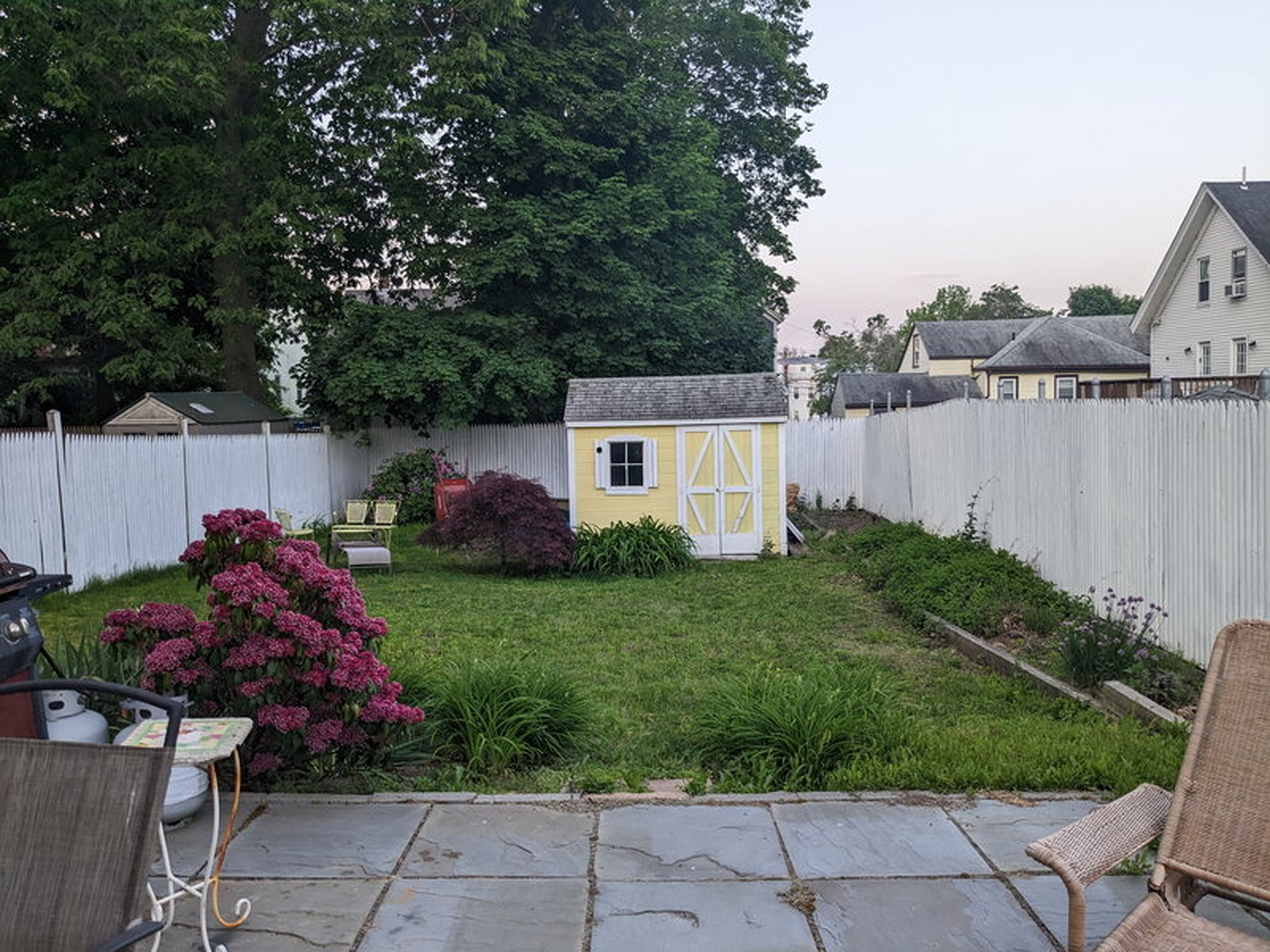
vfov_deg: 51.4
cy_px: 476
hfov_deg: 65.3
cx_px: 635
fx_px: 991
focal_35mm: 27
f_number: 1.73
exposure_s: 1/320
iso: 59
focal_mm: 4.38
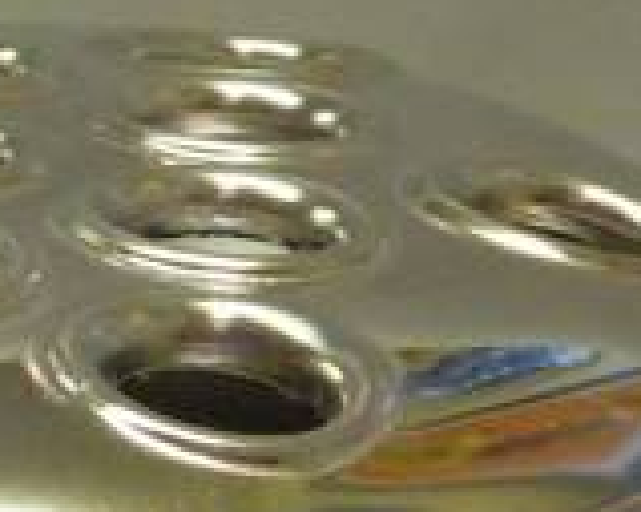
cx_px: -137
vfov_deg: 3.6
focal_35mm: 432
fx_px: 8190
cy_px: 877
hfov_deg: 4.5
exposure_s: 1/40
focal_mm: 13.7
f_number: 4.2
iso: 320
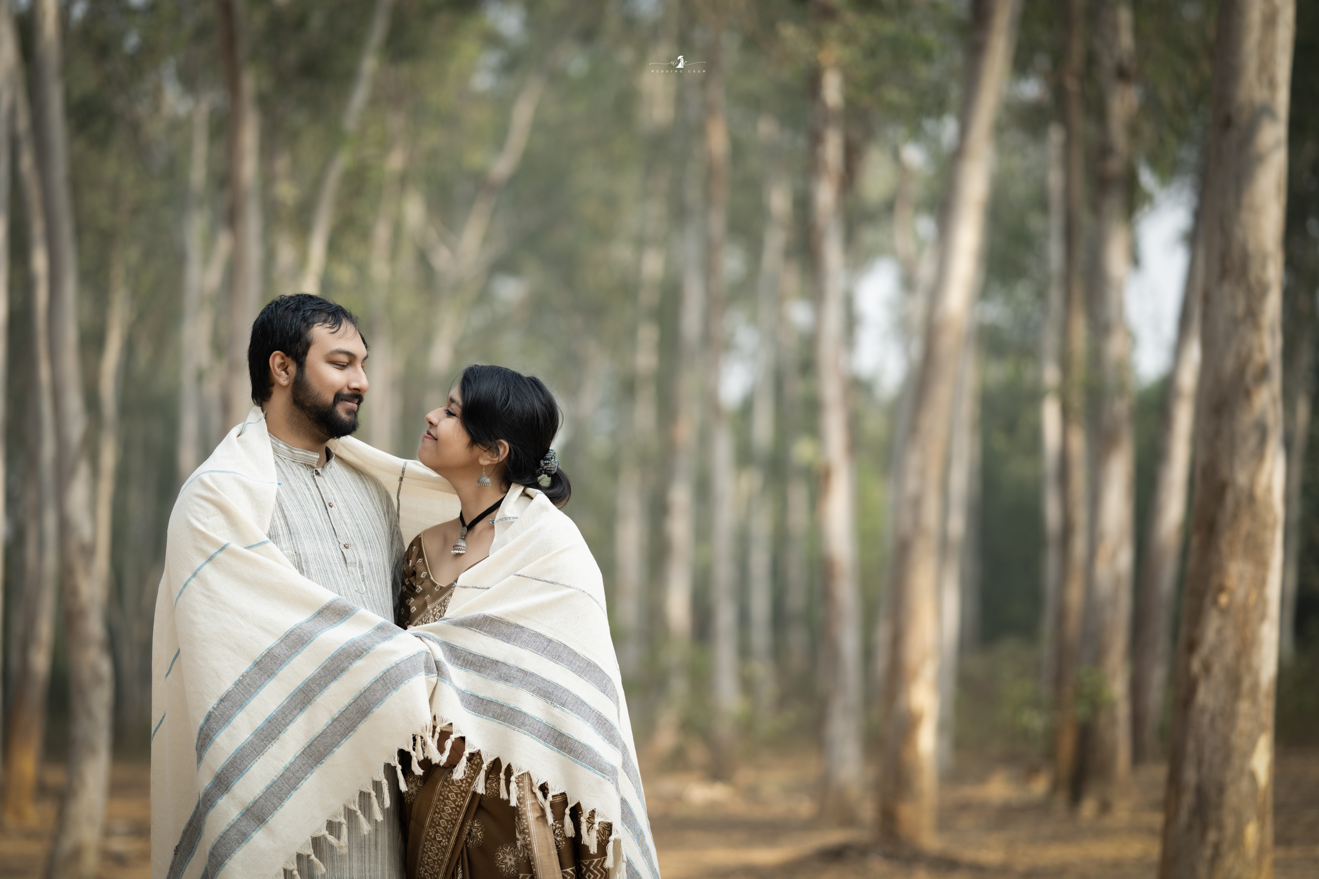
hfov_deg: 23.9
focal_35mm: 85
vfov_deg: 16.1
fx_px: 3114
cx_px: 660
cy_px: 440
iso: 125
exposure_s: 1/1250
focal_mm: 85
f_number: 1.8
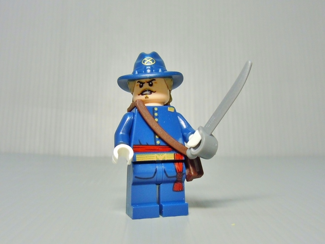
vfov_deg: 46.8
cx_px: 162
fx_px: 282
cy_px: 122
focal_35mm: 30
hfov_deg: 60.0
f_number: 3.5
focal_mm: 5.4
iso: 200
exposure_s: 1/25
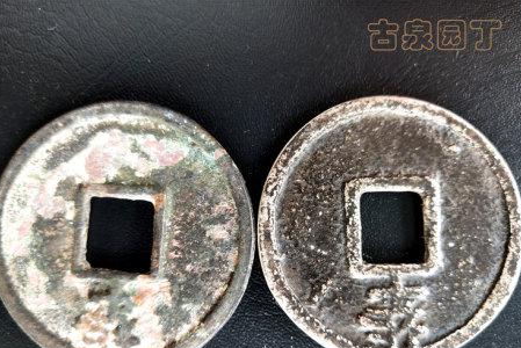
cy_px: 212
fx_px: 492
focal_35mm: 34
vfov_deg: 38.8
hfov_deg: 55.8
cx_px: 258
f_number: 1.8
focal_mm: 3.95
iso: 63
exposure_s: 1/60
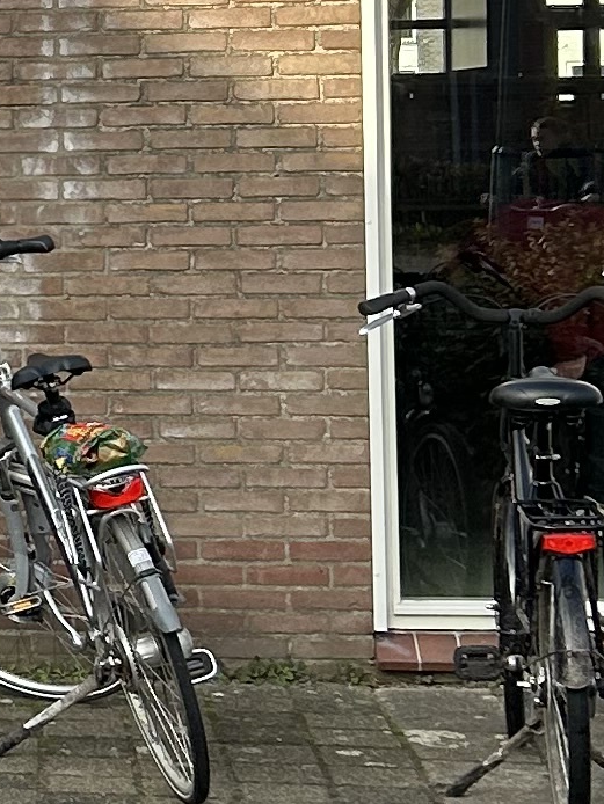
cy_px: 120
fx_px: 3511
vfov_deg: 13.0
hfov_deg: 9.1
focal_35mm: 151
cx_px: -676
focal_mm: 5.7
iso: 50
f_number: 1.5
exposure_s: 1/2083
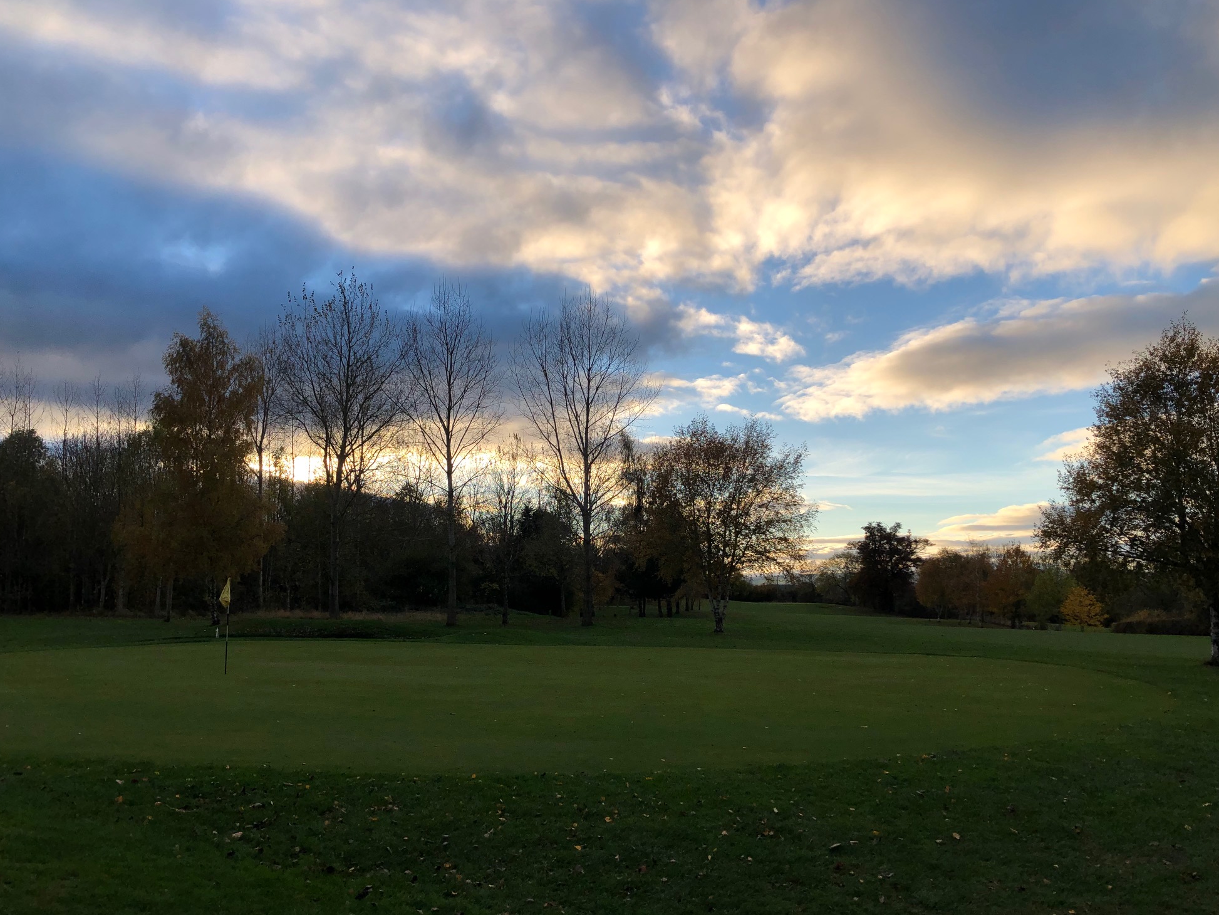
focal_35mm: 29
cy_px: 468
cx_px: 606
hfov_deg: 61.7
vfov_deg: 48.2
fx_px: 1021
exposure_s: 1/1143
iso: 20
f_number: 1.8
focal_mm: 3.99
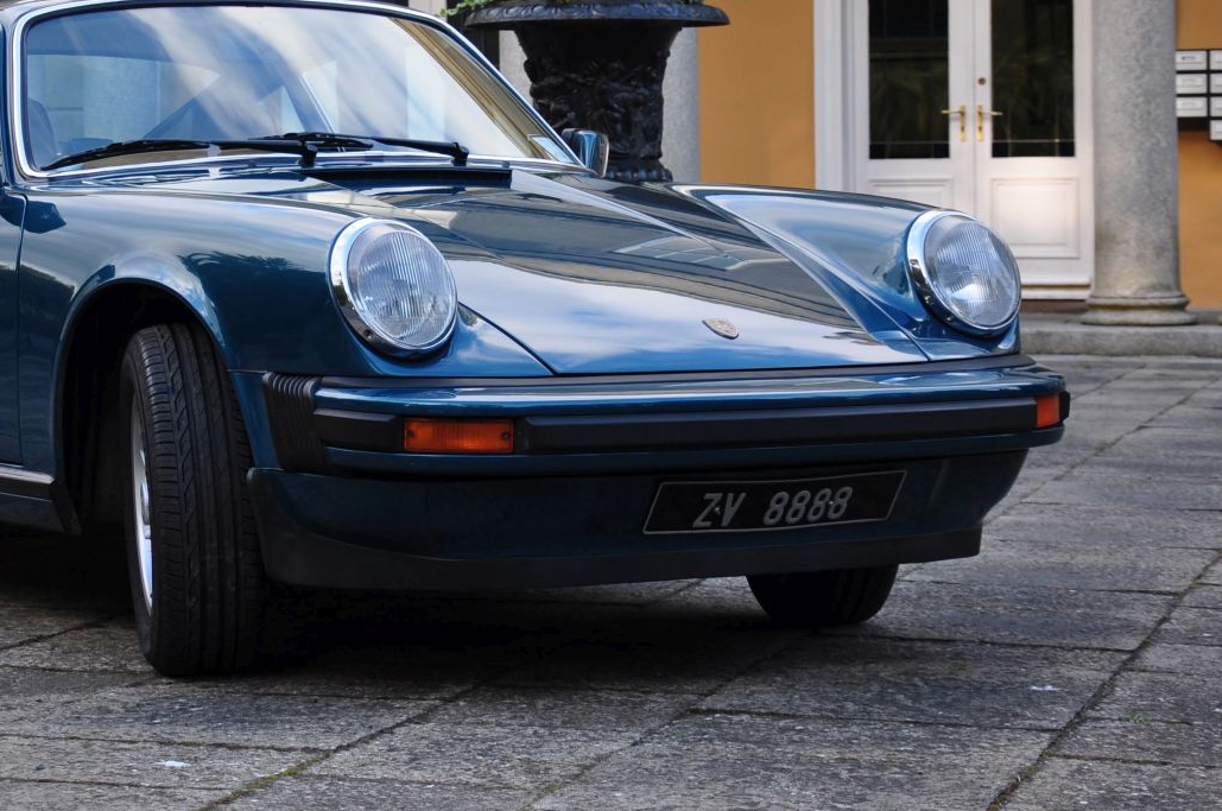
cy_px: 132
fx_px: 3559
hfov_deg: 19.4
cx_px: 349
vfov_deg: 12.9
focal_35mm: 105
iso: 200
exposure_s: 1/125
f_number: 4.5
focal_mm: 40
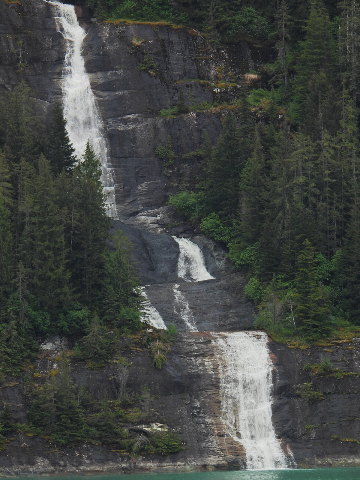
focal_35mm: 450
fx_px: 6240
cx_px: 180
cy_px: 240
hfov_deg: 3.3
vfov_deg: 4.4
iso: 110
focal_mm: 80.3
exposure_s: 1/250
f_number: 5
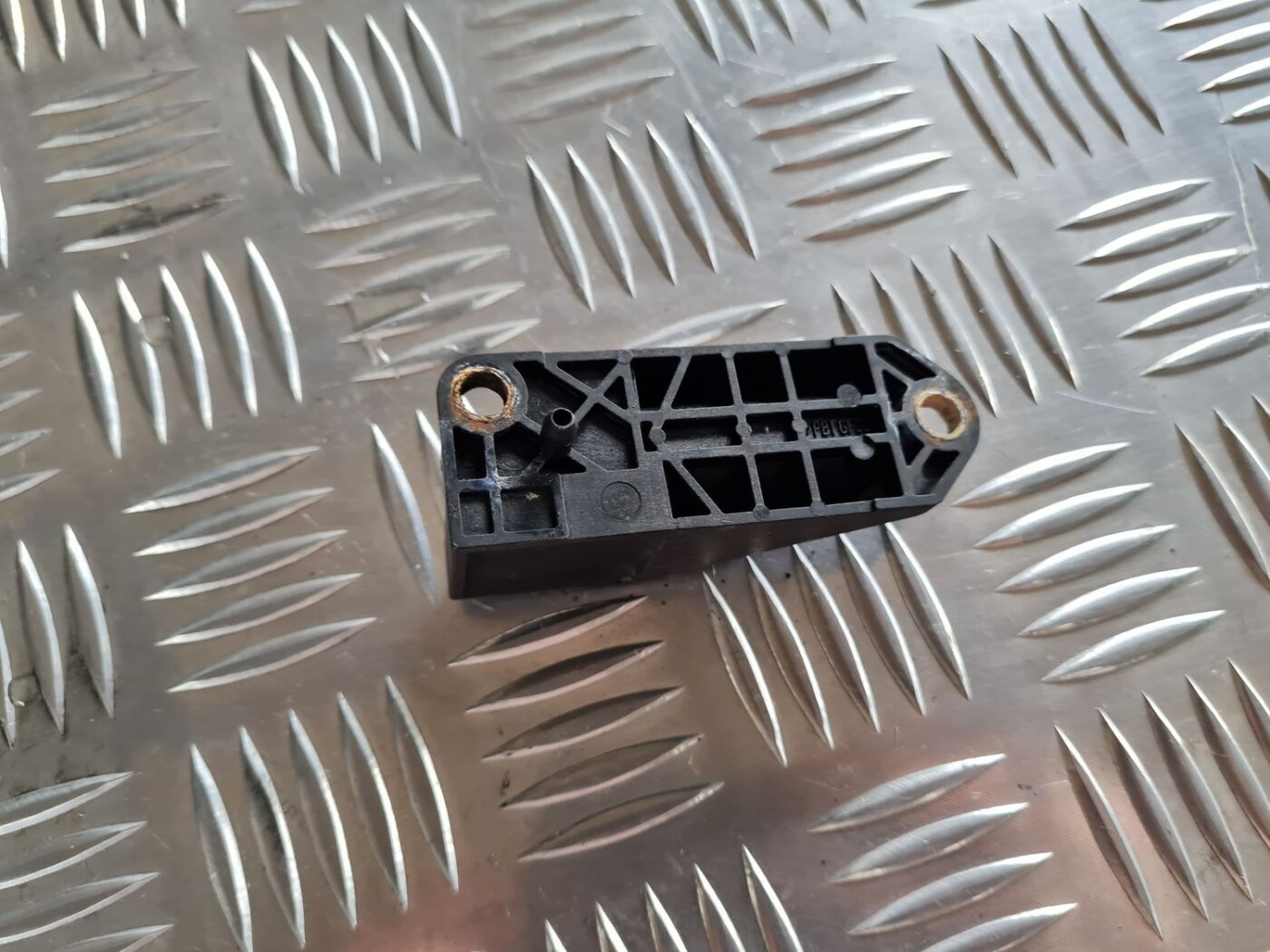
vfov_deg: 53.1
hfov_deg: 67.3
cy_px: 476
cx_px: 635
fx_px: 954
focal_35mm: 26
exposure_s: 1/100
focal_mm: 5.4
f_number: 1.8
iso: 160
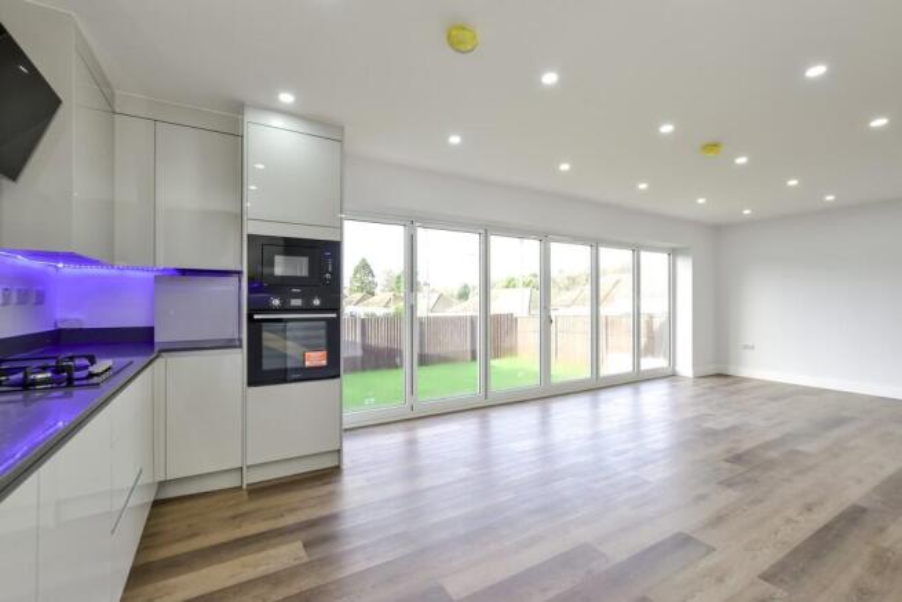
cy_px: 301
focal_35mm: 15
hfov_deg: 100.4
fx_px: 376
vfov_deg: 77.4
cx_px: 451
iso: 640
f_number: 8
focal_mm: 10
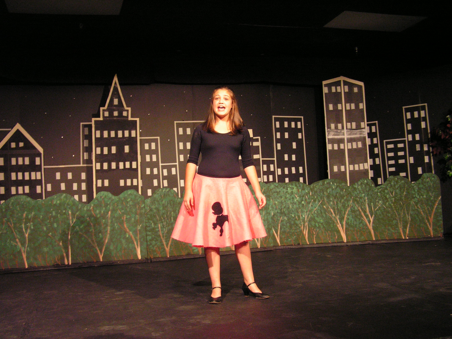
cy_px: 170
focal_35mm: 38
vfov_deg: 37.7
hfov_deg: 49.0
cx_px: 226
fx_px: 496
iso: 200
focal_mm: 6.3
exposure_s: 1/25
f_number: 2.8
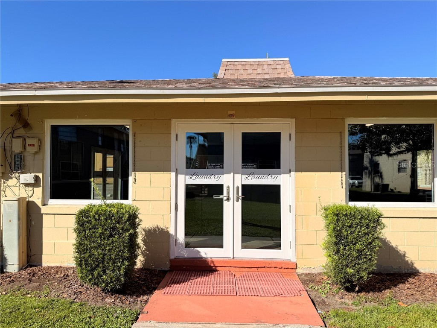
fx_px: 303
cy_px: 164
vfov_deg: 56.8
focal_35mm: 24
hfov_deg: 71.6
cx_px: 218
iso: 80
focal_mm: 6.76
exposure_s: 1/6711
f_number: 1.78
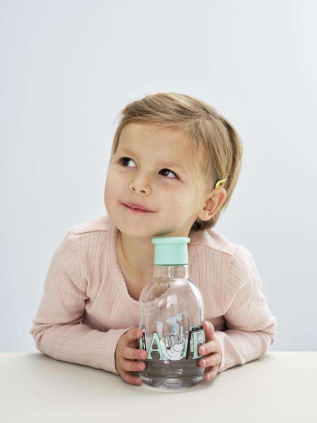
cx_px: 158
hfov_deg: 23.3
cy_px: 212
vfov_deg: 30.7
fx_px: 769
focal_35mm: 63
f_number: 11
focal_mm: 80
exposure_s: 1/125
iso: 100
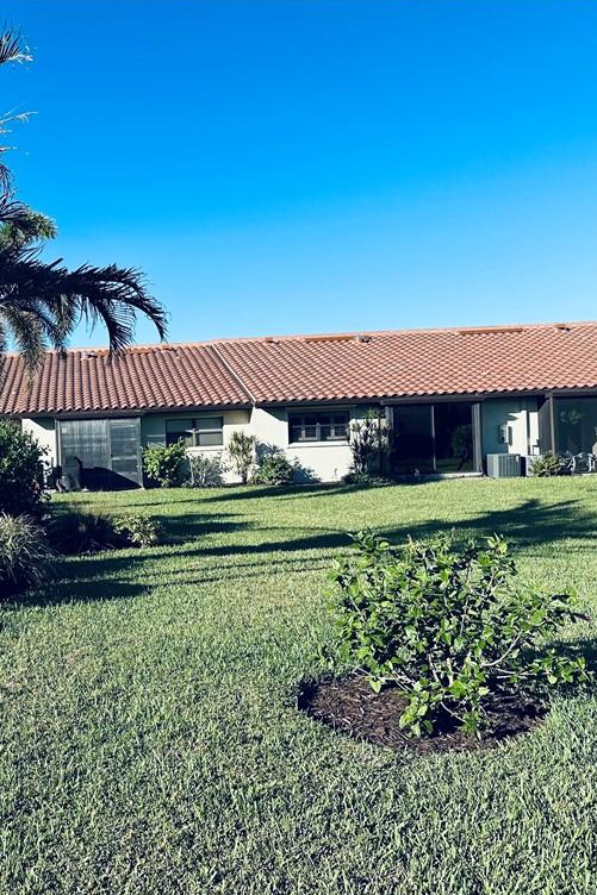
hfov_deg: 36.4
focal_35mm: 34
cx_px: 57
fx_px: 846
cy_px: 453
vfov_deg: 55.8
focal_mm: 6.86
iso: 80
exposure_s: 1/3155
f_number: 1.78
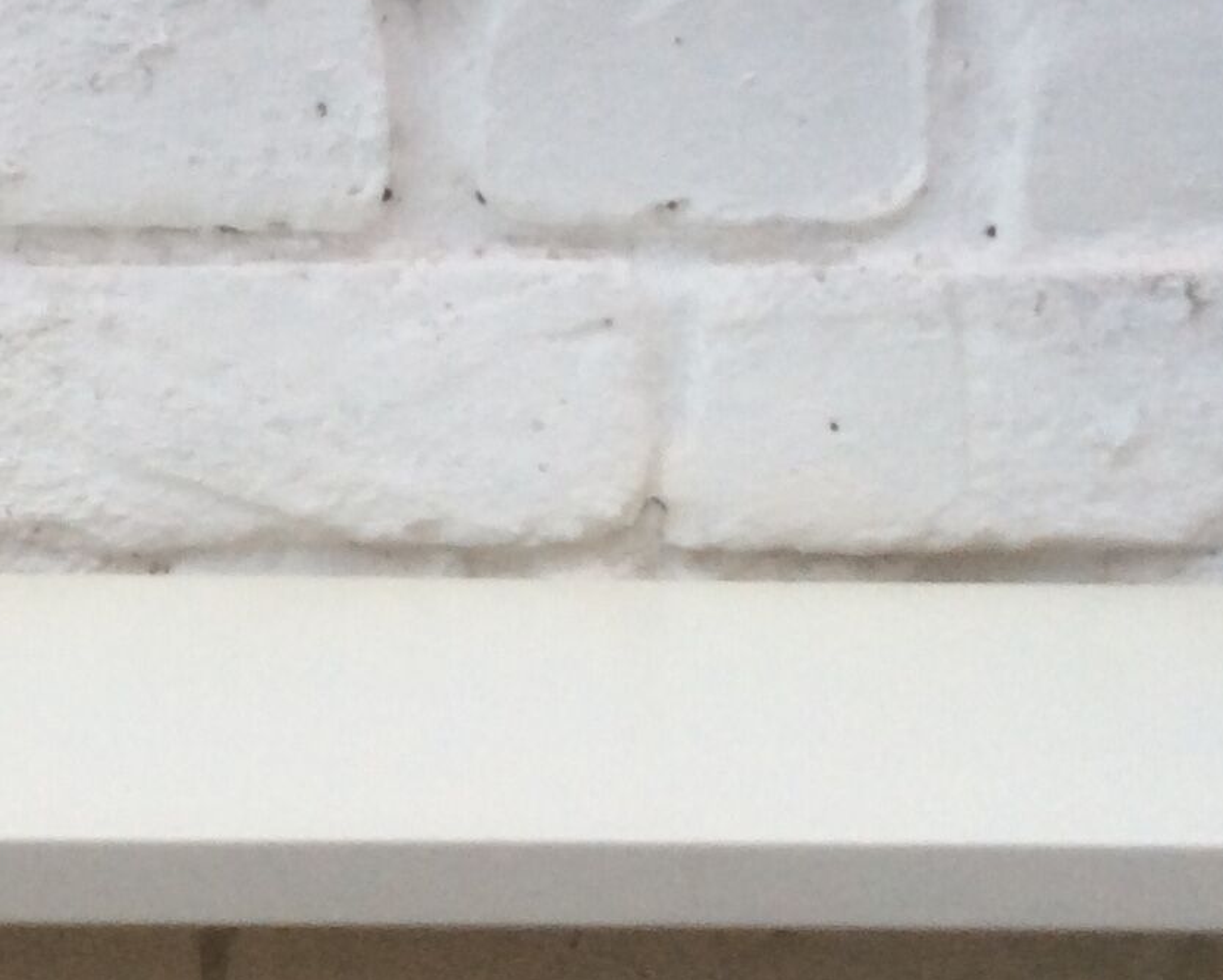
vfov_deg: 15.8
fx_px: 3512
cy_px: 646
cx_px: 164
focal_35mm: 97
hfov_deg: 19.5
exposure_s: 1/33
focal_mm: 3.3
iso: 40
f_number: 2.4
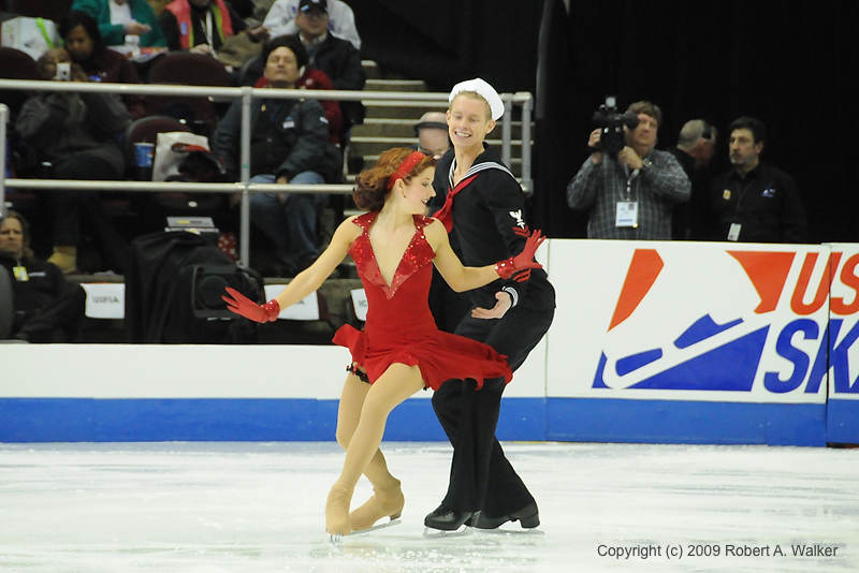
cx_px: 430
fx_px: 7161
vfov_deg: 4.6
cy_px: 286
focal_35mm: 300
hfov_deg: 6.9
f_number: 5.6
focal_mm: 200
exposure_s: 1/500
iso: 3200
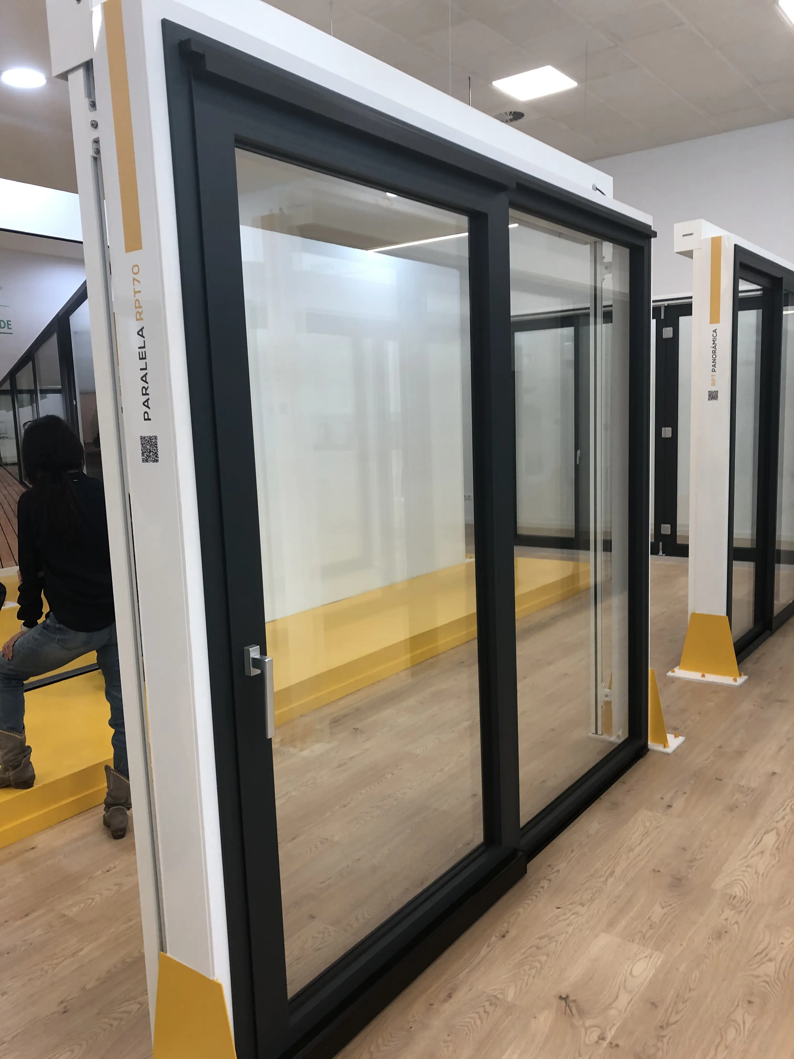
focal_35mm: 28
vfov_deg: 63.4
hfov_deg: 49.7
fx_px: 856
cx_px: 397
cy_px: 530
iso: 32
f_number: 1.8
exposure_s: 1/33
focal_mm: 4
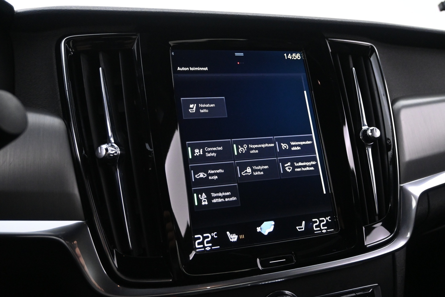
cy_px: 148
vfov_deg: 41.7
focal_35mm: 32
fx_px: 389
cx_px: 222
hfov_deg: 59.5
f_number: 4
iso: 3200
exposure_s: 1/30
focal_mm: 21
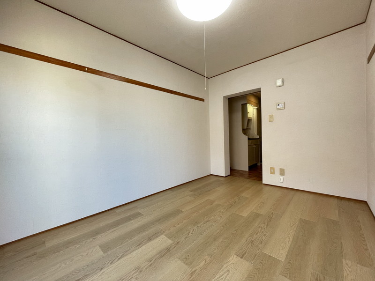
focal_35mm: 14
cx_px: 188
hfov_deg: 102.1
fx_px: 152
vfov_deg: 85.7
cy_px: 140
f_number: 2.4
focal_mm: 1.55
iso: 250
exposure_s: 1/50
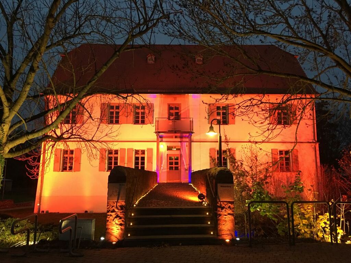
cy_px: 132
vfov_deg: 48.2
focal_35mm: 29
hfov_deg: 61.7
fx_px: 294
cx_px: 176
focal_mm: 4.15
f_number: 2.2
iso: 80
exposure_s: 1/10
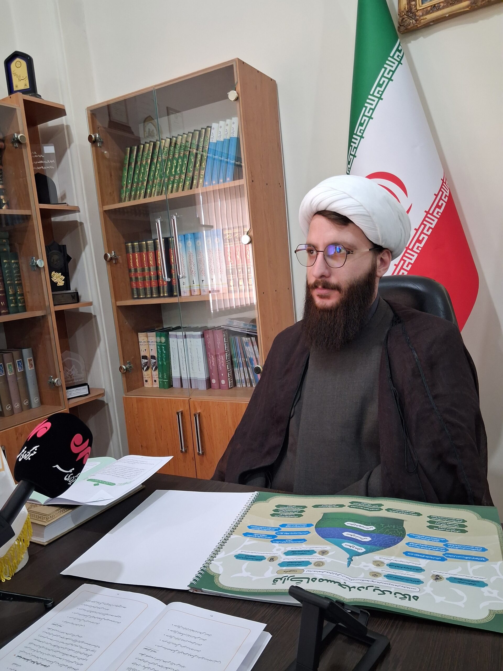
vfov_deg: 65.3
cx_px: 252
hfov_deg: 51.4
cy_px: 336
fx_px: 523
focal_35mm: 27
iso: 400
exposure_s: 1/50
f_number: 1.8
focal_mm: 4
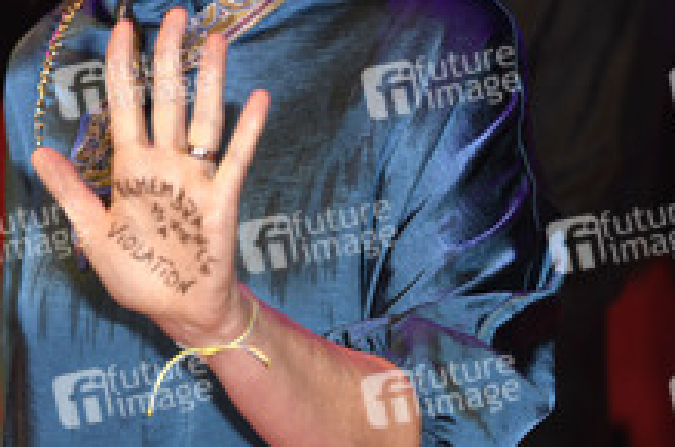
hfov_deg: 12.4
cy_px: 6
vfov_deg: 8.2
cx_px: 51
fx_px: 3087
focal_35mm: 165
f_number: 4
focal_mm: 80
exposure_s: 1/500
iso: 800
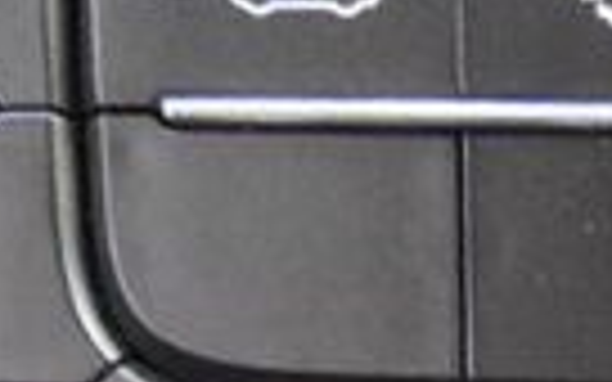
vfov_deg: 9.0
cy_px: 1029
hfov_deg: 15.1
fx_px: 2085
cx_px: 986
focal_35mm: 125
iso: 800
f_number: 3.3
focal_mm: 4.5
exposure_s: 1/60
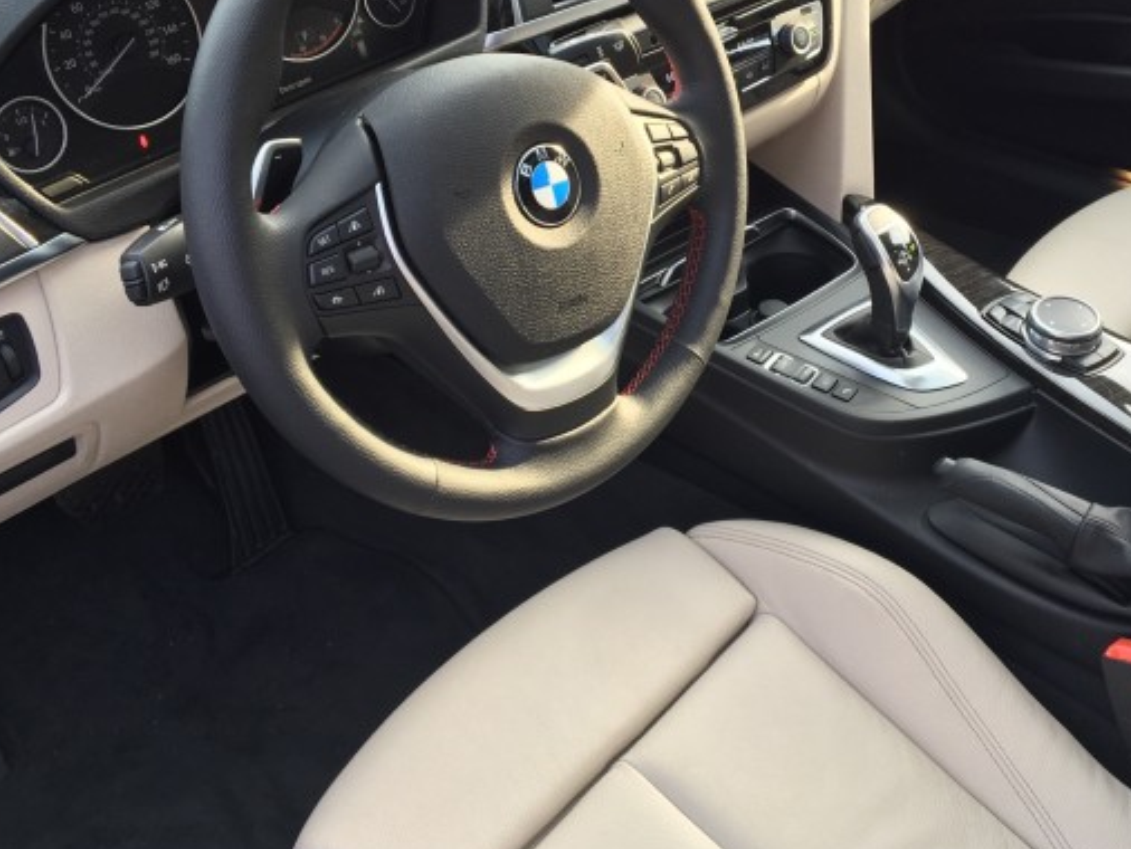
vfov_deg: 33.4
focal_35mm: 43
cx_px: 695
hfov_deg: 43.5
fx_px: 1406
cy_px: 292
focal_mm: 4.15
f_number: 2.2
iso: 25
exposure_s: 1/60
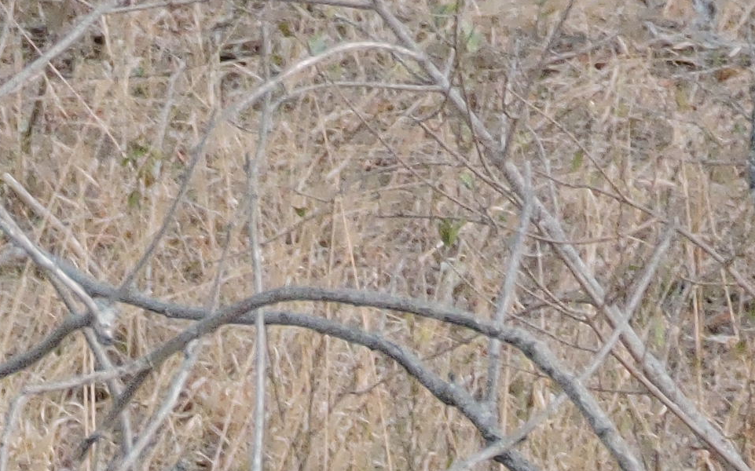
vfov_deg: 1.3
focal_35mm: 1017
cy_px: 1133
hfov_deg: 2.1
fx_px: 20920
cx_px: -238
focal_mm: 35.7
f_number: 4.6
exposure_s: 1/320
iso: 400
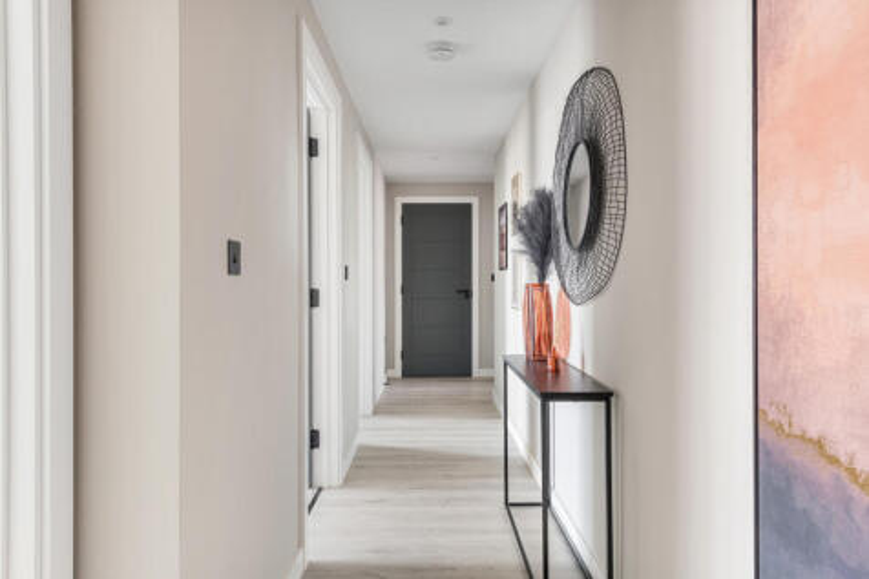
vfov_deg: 53.1
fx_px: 579
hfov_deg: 73.8
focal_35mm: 24
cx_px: 434
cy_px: 290
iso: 125
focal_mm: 24
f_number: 10
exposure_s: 1.6
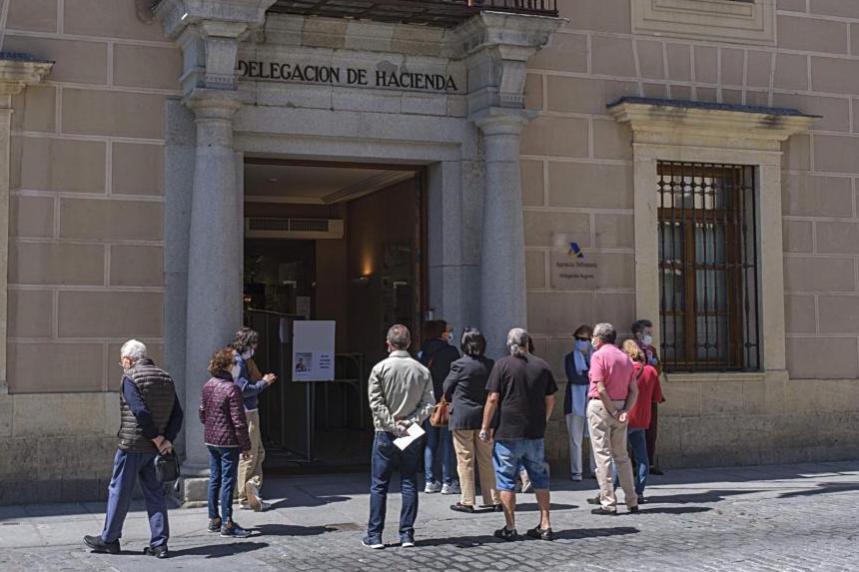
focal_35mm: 49
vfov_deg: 27.5
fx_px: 1169
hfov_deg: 40.3
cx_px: 371
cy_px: 266
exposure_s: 1/800
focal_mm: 26
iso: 400
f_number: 7.1
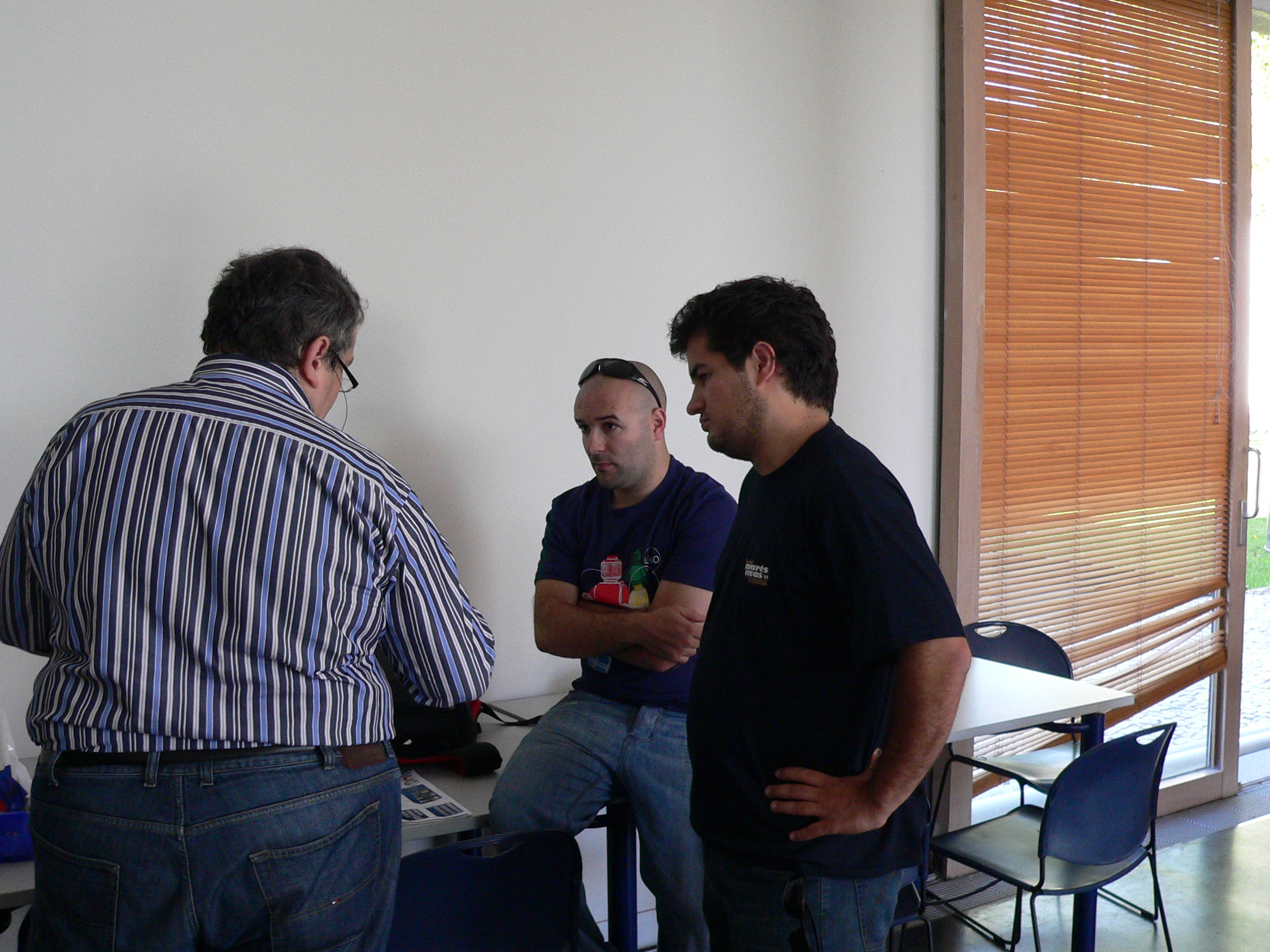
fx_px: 1504
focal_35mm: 41
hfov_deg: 45.8
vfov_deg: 35.1
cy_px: 456
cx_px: 597
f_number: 2.8
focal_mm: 6
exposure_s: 1/60
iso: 200
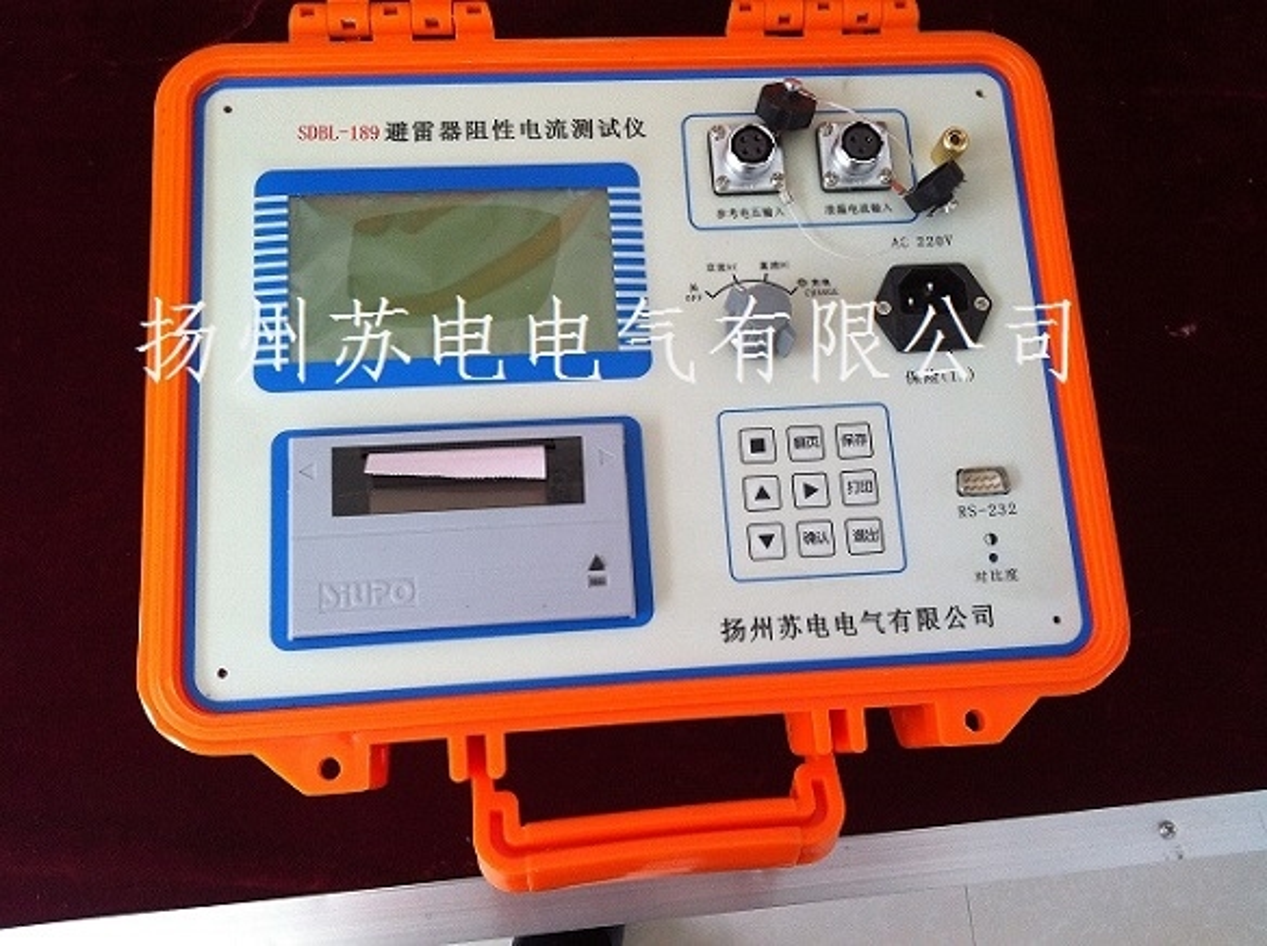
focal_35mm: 35
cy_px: 473
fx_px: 1279
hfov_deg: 52.7
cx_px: 634
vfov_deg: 40.6
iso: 100
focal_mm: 3.85
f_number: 2.8
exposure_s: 1/120
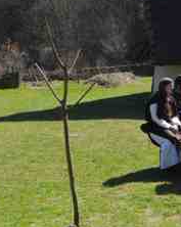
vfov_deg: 23.5
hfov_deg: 19.2
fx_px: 523
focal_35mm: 78
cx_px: 168
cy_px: 5
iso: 400
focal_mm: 12
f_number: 8
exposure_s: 1/640
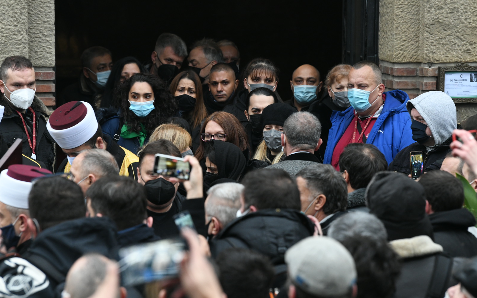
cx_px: 240
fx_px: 2483
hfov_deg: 11.0
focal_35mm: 191
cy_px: 137
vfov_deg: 6.9
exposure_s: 1/200
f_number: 5.6
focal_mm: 185
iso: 2000
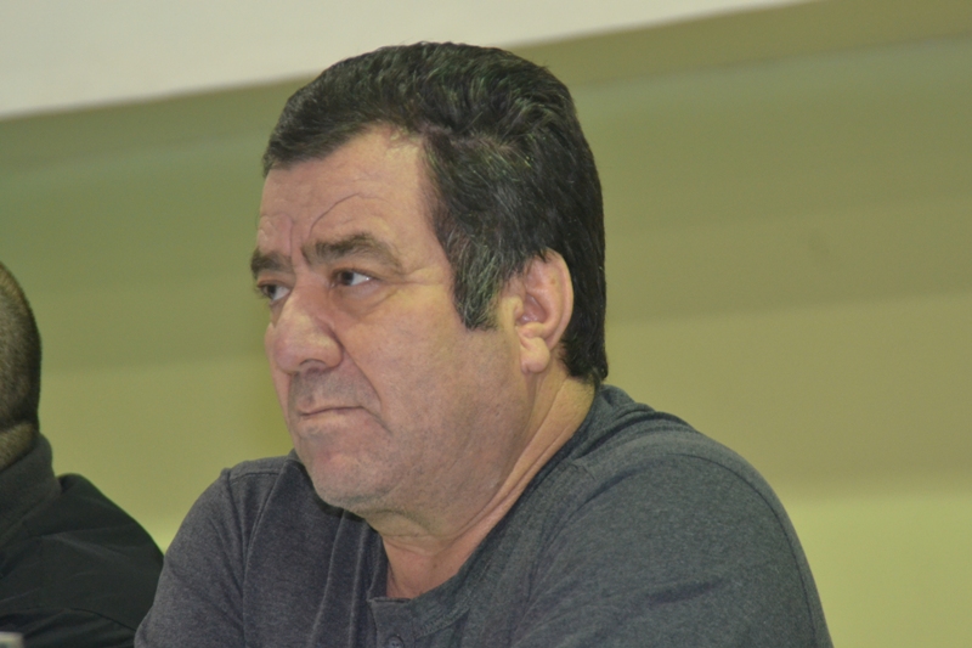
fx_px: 4859
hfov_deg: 11.4
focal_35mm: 180
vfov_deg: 7.6
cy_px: 324
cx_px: 486
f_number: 5.6
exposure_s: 1/60
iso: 1600
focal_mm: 120
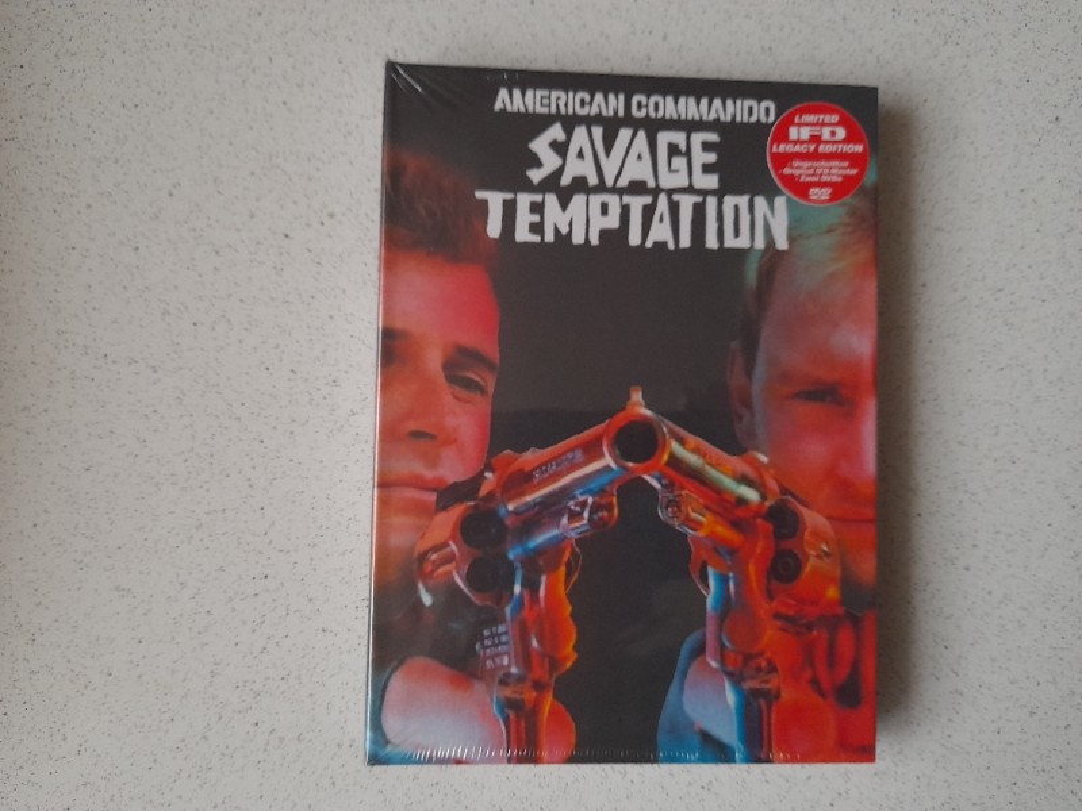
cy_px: 406
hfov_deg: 69.4
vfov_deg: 54.9
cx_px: 541
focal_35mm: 25
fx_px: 781
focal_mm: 4.6
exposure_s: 1/25
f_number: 2
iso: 400
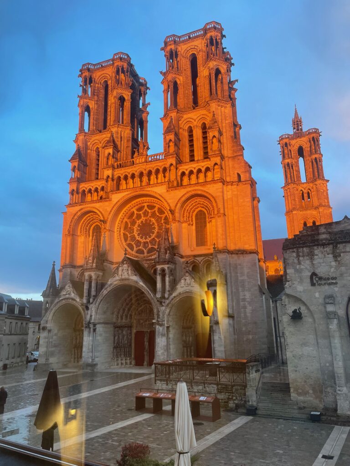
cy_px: 233
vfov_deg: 67.3
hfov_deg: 53.1
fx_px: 351
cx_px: 175
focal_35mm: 26
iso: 100
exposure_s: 1/100
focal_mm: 4.2
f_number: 1.6
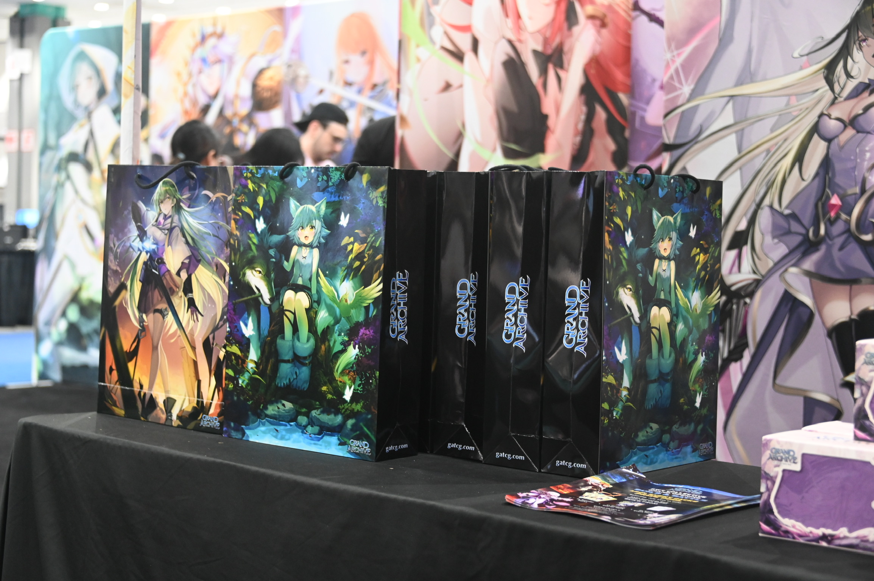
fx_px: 1504
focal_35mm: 62
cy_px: 290
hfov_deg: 32.4
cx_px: 437
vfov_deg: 21.9
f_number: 4.8
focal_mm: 62
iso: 4000
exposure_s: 1/60
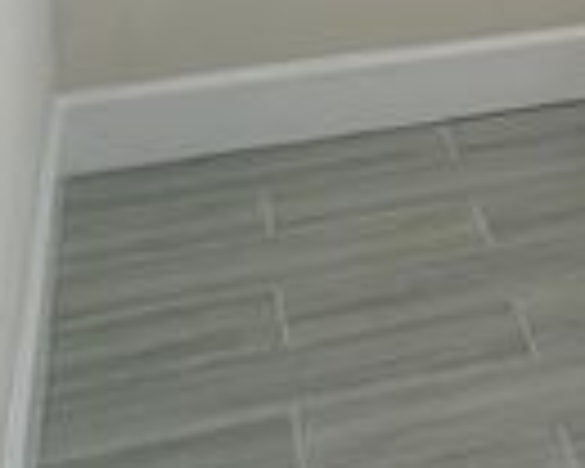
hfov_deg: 13.1
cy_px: -466
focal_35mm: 122
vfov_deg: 11.4
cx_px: 1262
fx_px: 2112
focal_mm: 24
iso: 100
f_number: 5.6
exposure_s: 1/125
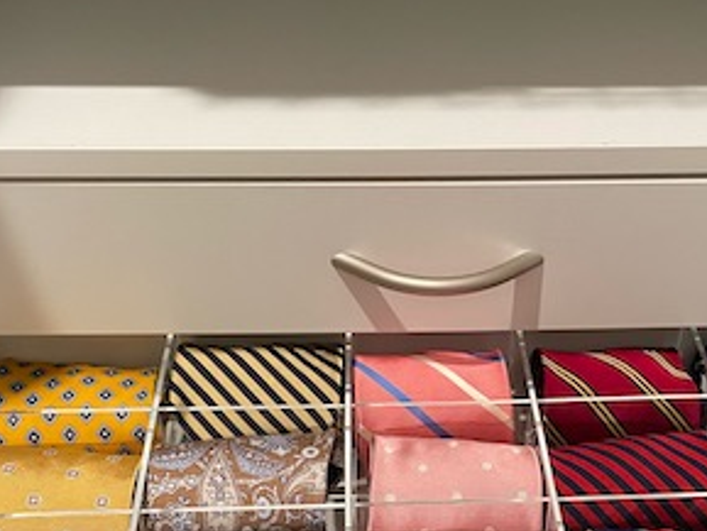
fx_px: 1103
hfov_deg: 35.4
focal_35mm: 54
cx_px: 433
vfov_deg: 25.8
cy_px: 521
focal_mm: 4.2
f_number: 1.6
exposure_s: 1/60
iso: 320
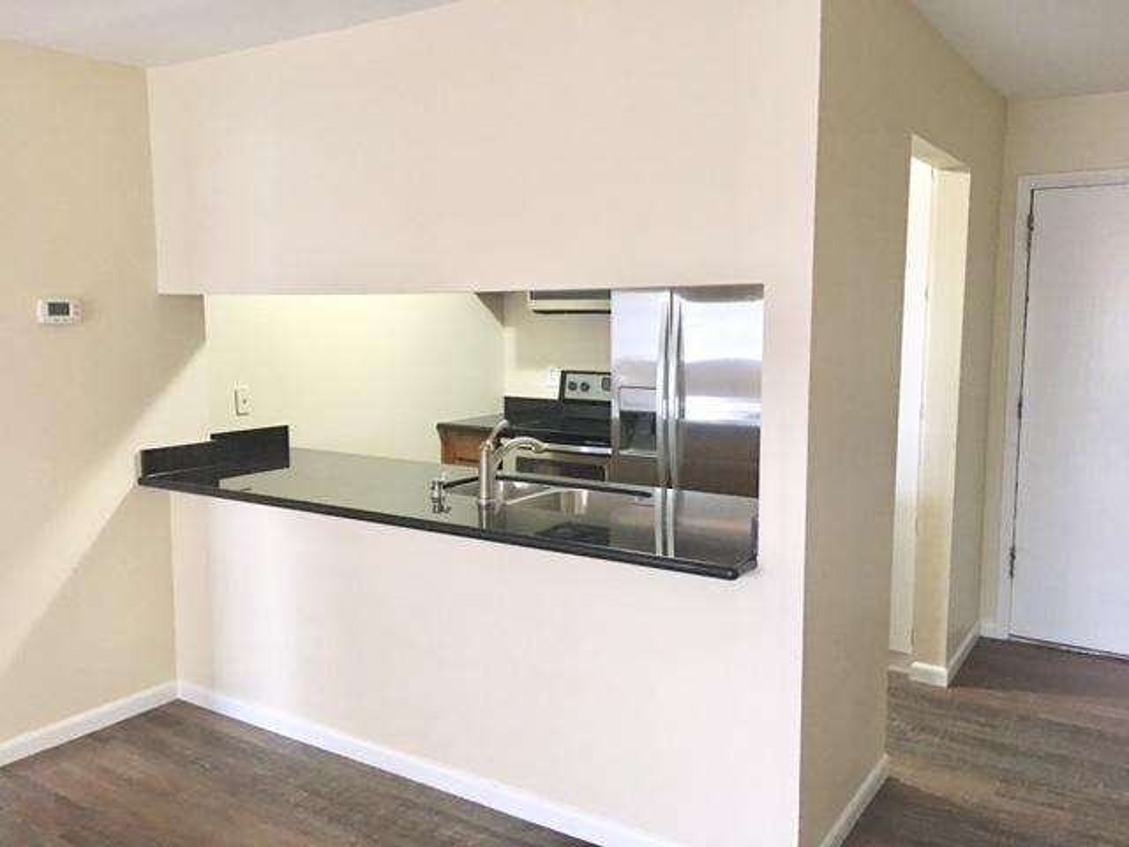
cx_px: 564
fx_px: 946
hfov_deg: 61.7
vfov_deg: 48.2
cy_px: 424
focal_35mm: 29
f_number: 2.2
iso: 100
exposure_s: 1/15
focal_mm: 4.15
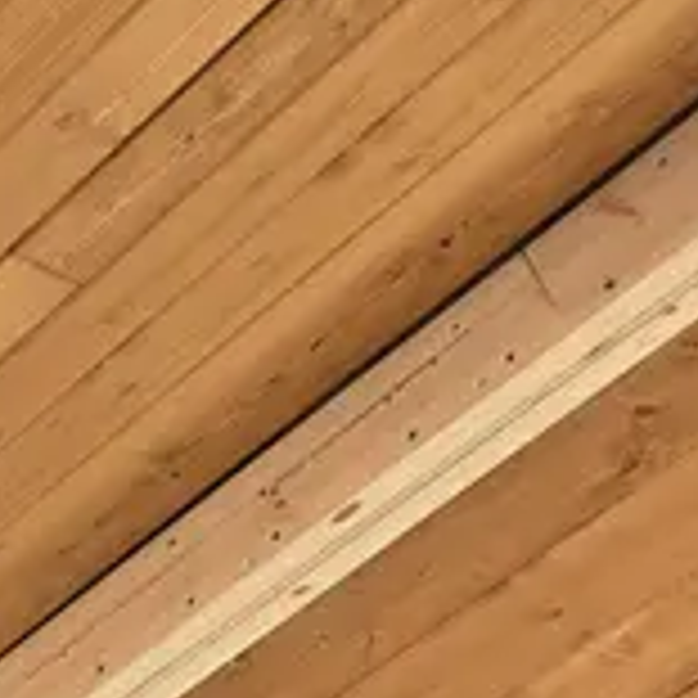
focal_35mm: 105
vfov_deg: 14.3
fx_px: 2395
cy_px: 1315
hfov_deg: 13.5
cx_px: -806
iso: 80
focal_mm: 5.4
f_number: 1.8
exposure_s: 1/180
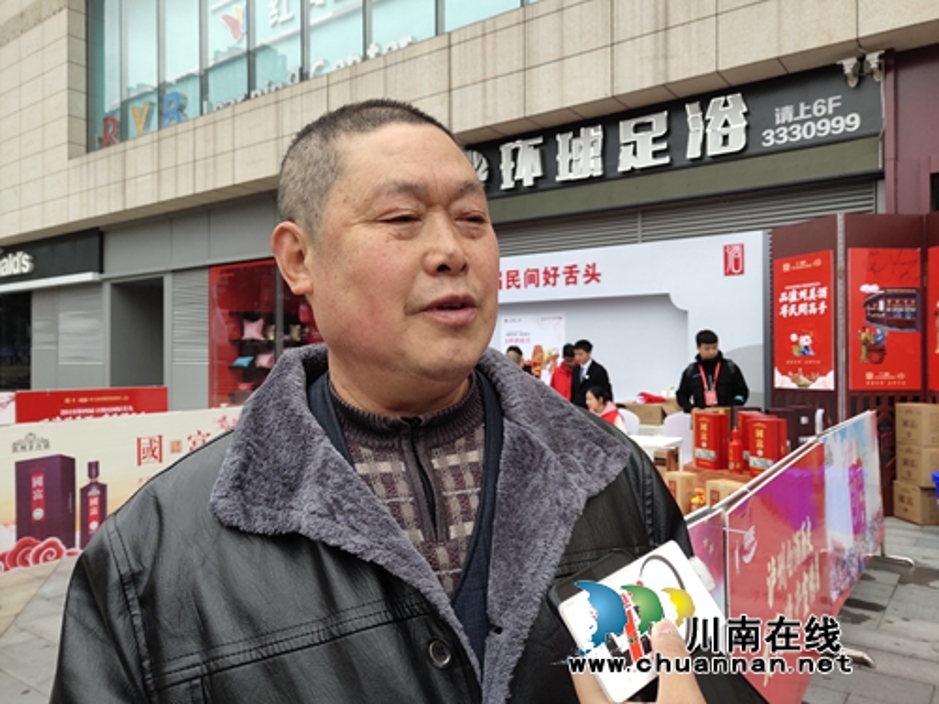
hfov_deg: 61.7
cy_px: 352
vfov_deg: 48.2
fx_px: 787
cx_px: 470
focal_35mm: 29
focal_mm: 4.27
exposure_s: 1/354
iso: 50
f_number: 1.8
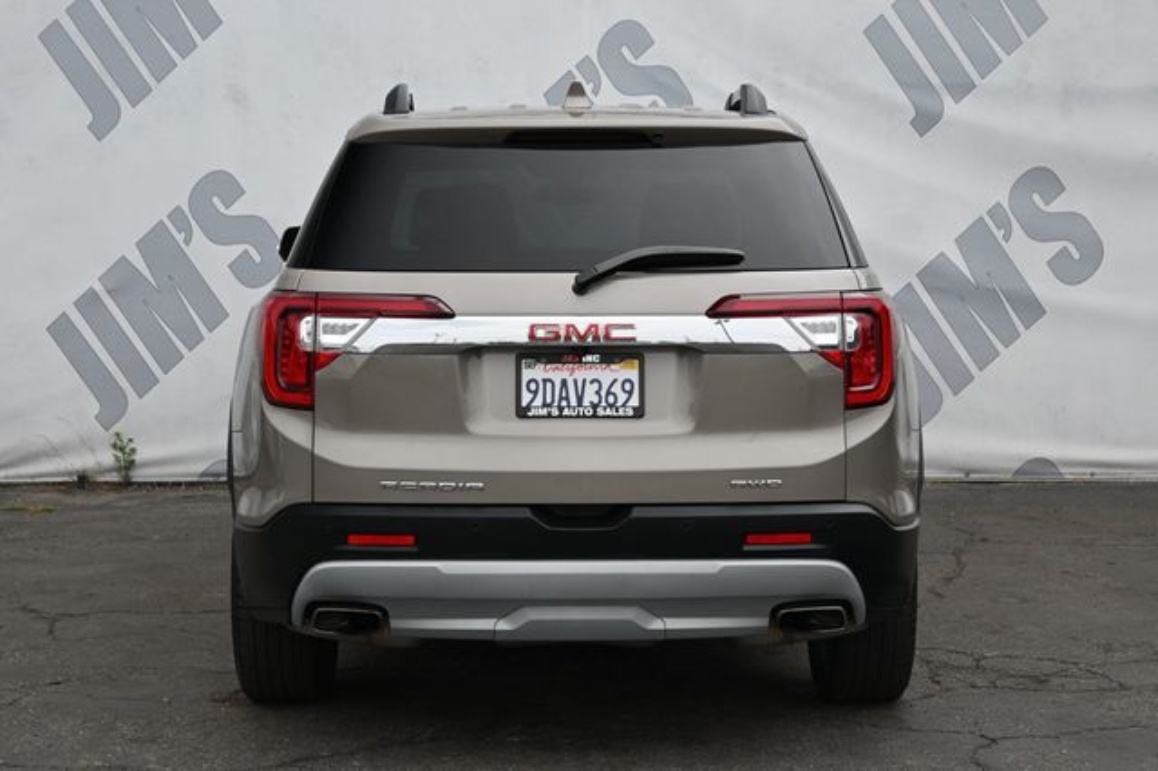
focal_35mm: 69
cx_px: 579
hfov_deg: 29.3
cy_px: 386
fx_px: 2218
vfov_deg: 19.7
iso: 200
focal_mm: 46
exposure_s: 1/250
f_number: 6
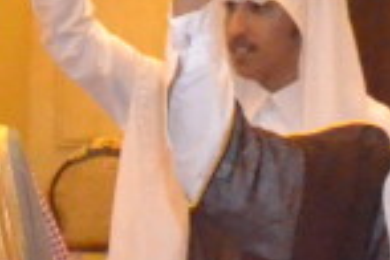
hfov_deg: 8.6
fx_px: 2378
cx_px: -512
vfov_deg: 6.1
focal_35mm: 219
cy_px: 505
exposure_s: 1/125
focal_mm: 21
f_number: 10
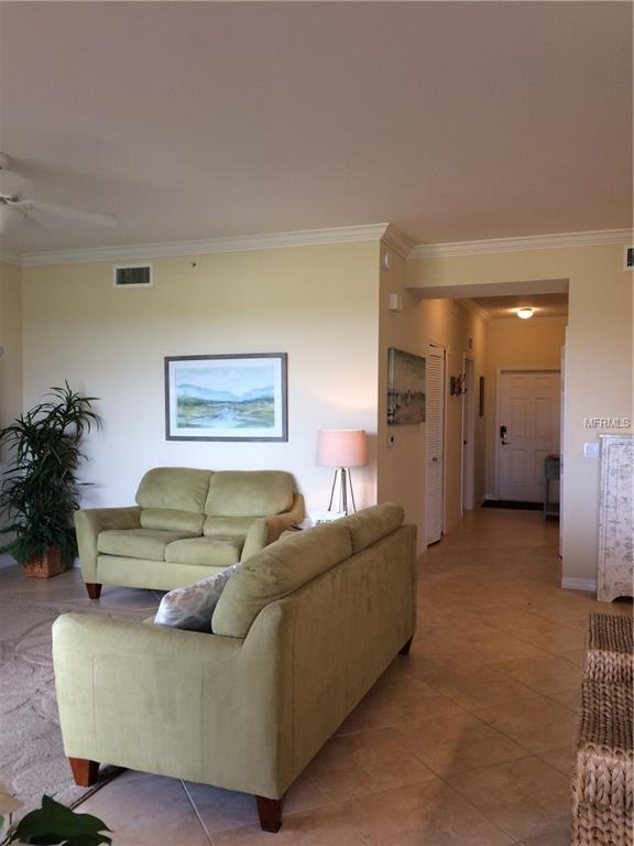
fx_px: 708
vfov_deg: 61.7
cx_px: 317
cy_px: 423
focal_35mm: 29
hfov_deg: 48.2
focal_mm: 4.15
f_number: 2.2
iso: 40
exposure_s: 1/30
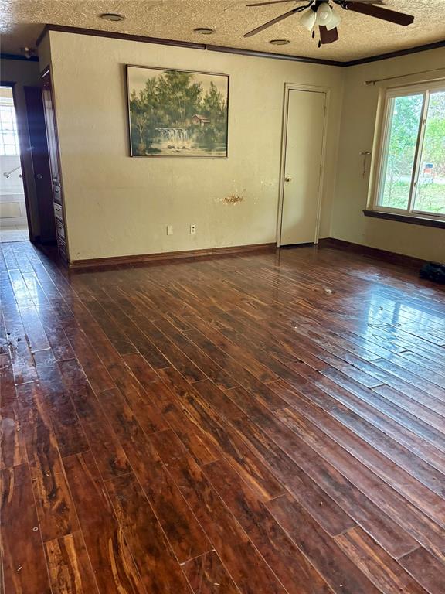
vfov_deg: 67.3
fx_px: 446
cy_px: 297
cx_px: 222
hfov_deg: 53.1
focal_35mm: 26
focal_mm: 5.96
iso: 640
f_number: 1.6
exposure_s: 1/40
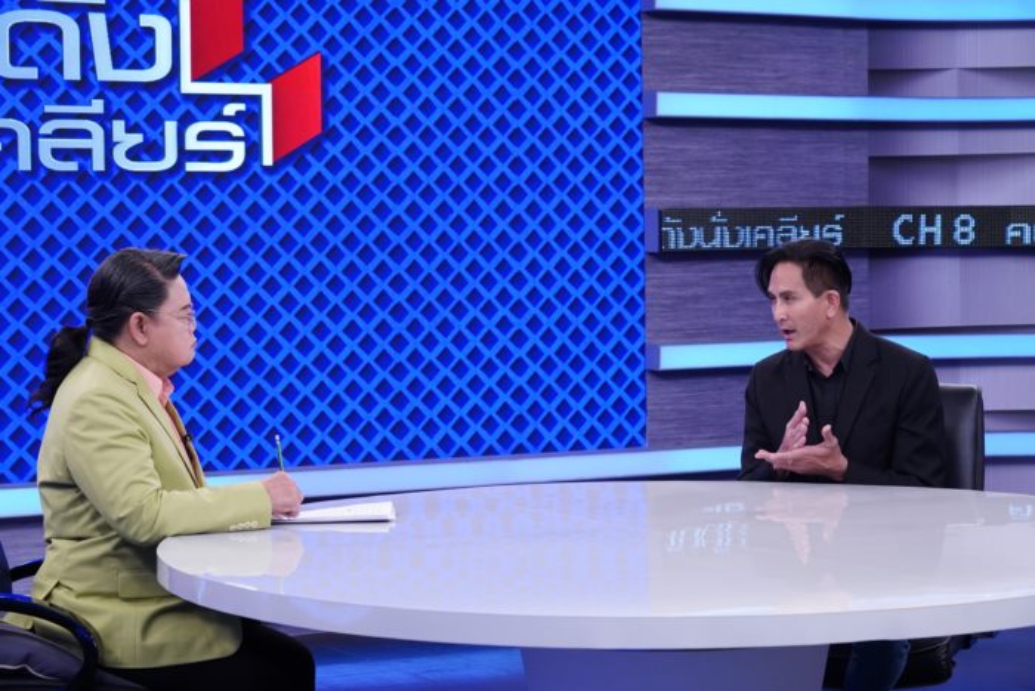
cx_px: 518
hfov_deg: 24.8
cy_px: 346
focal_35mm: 82
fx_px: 2358
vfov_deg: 16.7
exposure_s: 1/160
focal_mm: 82
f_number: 7.1
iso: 3200
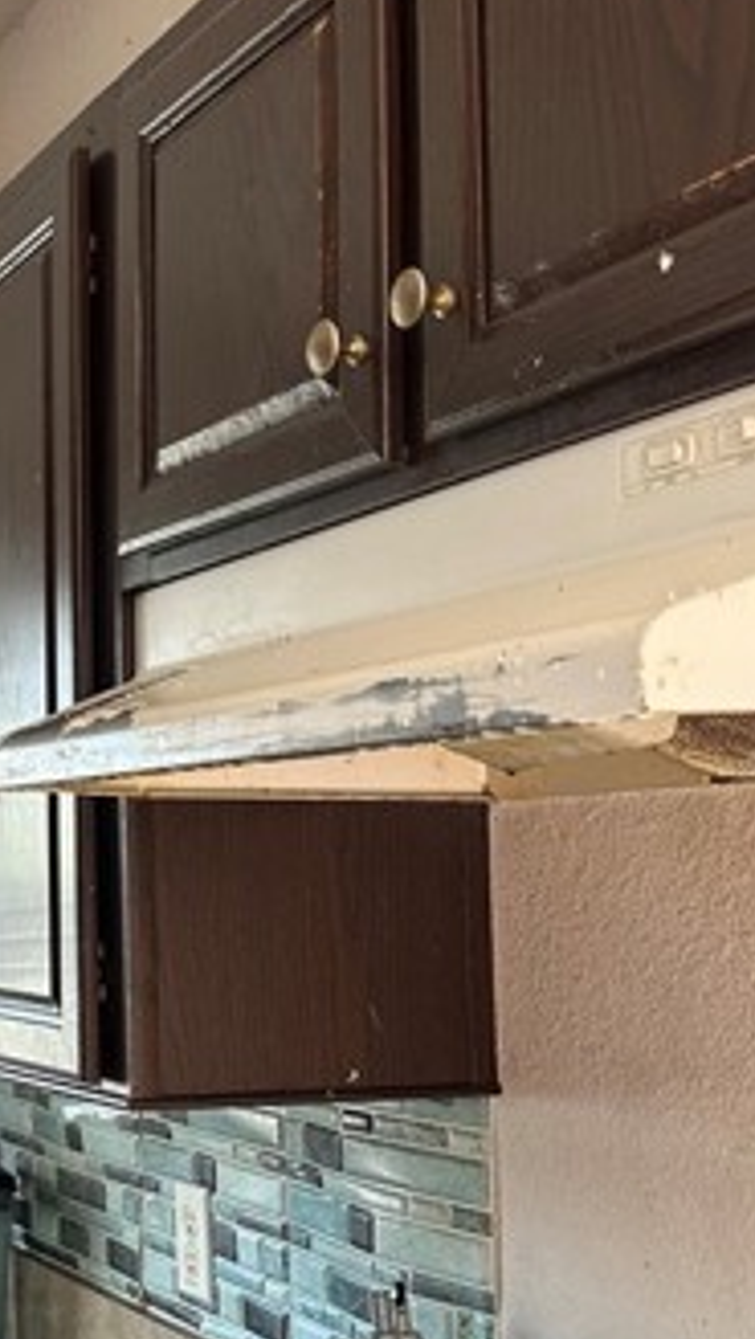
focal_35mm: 51
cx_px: -73
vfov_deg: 40.4
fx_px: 1811
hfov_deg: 22.3
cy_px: 788
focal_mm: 6.86
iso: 160
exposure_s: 1/121
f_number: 1.78
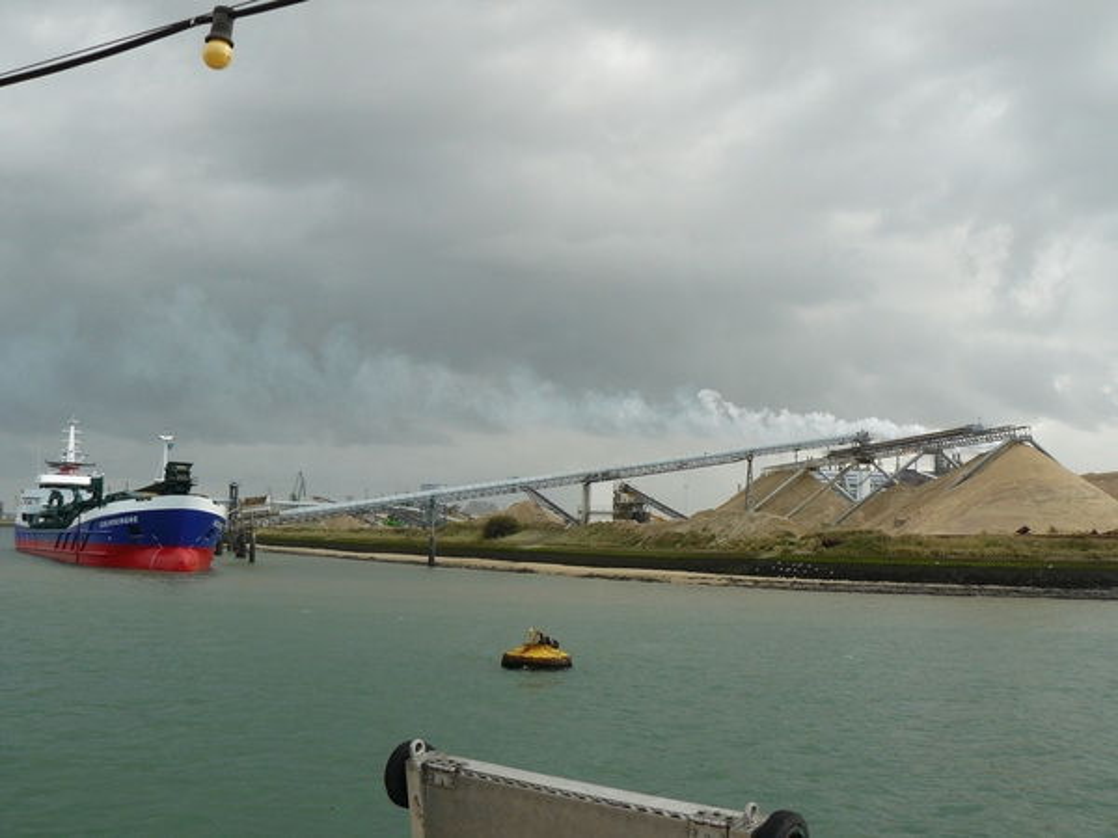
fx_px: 1163
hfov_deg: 51.4
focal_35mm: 36
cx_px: 559
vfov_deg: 39.7
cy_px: 419
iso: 100
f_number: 5
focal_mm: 6
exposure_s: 1/200
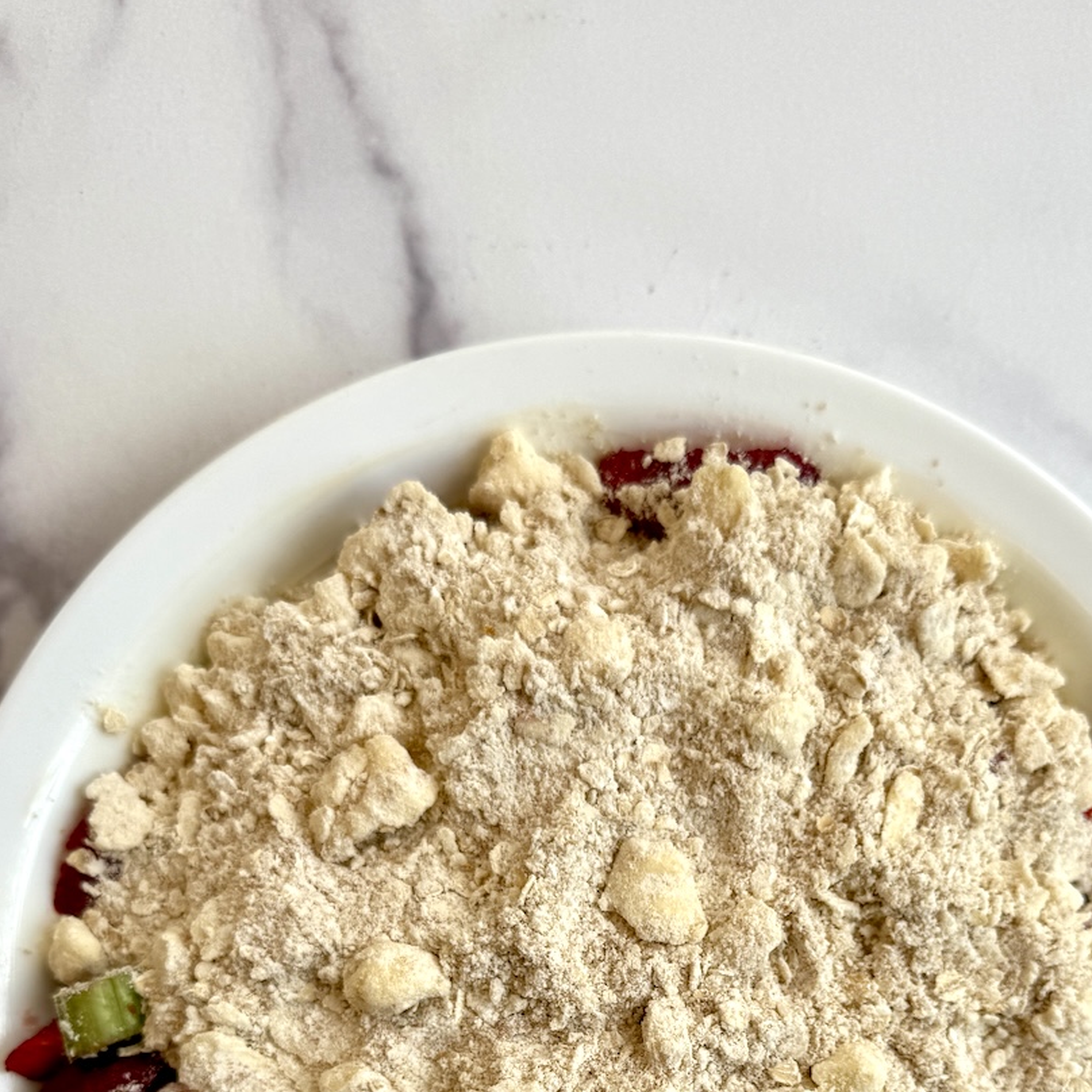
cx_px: 632
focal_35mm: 42
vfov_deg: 36.7
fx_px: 1499
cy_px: 1046
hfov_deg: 39.9
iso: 80
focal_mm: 6.76
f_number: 1.78
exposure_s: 1/305
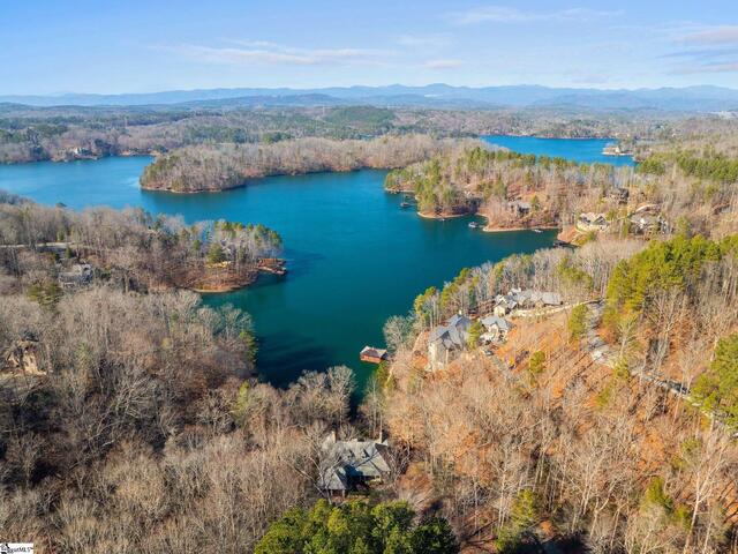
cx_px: 369
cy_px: 277
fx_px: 512
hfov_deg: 71.6
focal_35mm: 24
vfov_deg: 56.8
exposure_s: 1/60
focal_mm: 12.29
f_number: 4.5
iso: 100
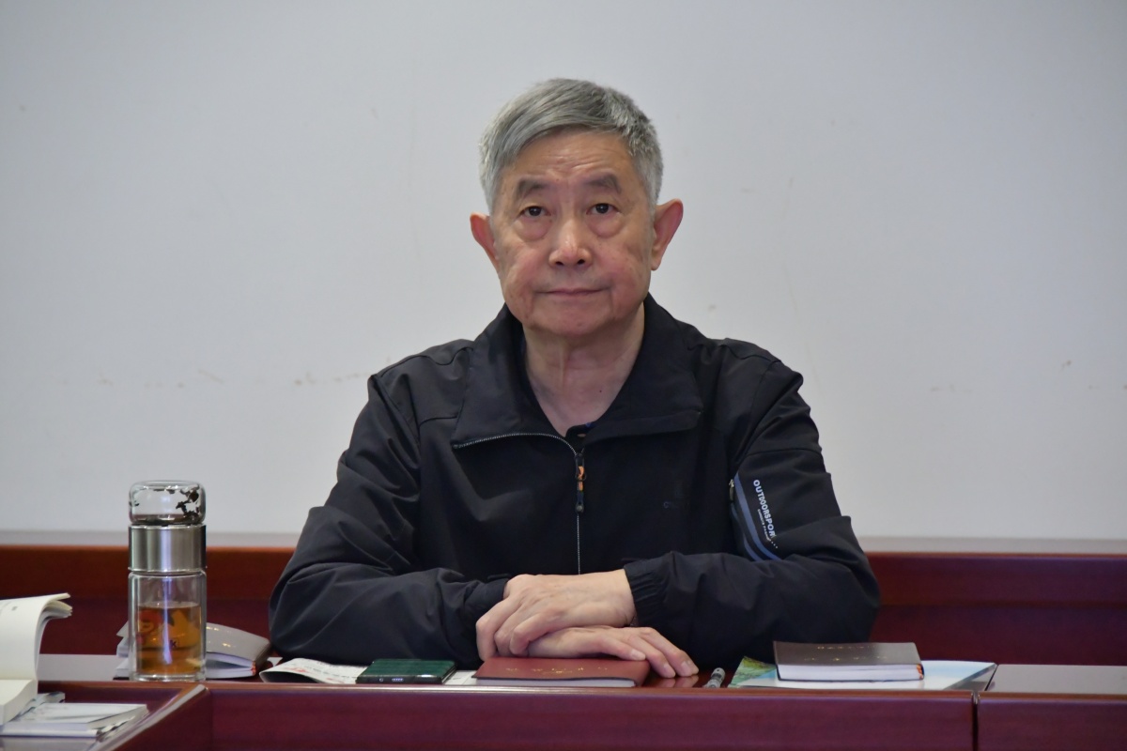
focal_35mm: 225
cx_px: 564
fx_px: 7043
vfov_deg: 6.1
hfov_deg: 9.1
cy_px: 376
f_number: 5.6
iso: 8000
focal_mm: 150
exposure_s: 1/250
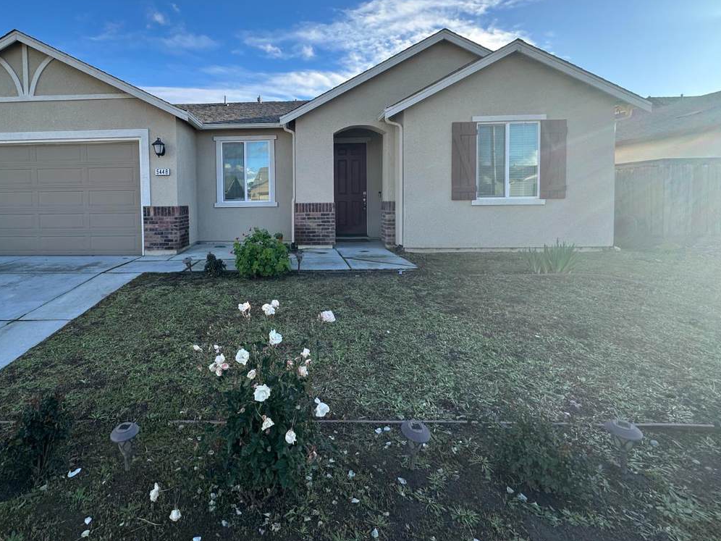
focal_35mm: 18
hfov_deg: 86.2
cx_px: 274
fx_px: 375
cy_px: 214
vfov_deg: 70.8
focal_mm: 2.22
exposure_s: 1/489
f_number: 2.2
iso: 40
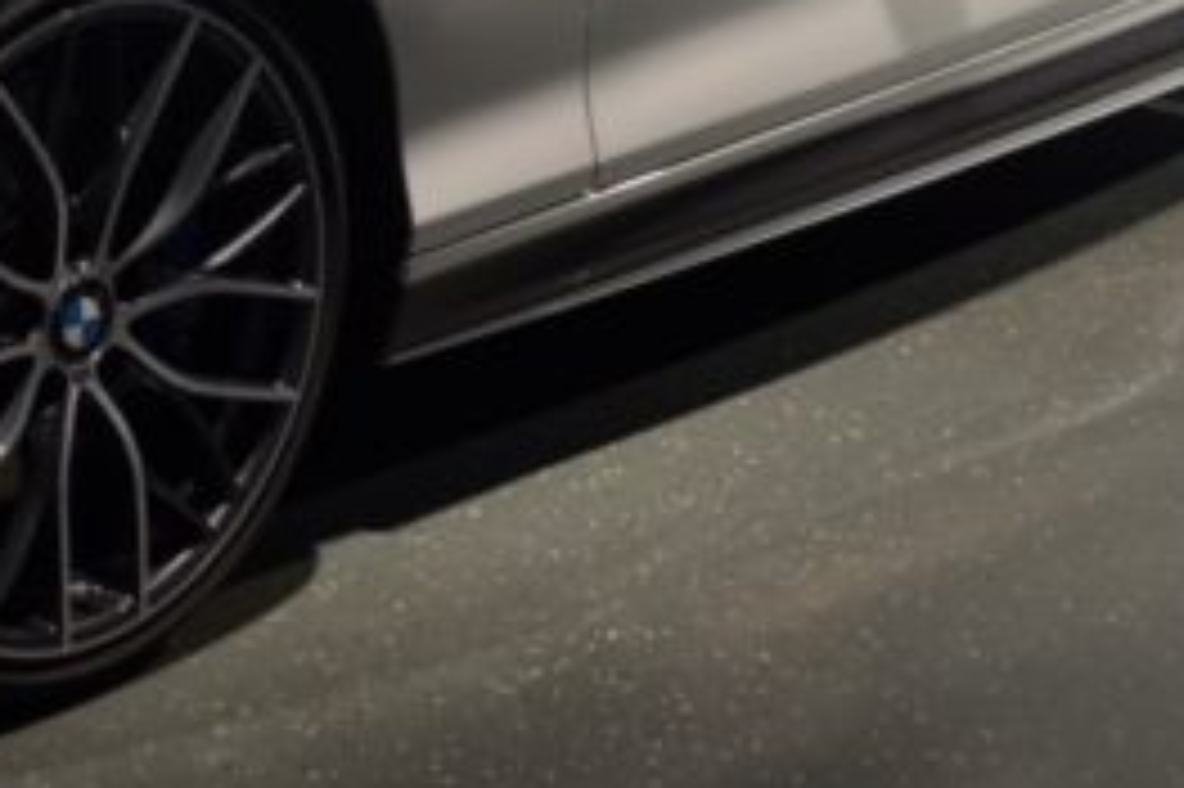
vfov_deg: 12.8
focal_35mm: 104
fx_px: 3418
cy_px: -187
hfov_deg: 19.2
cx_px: 81
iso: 400
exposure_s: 1/125
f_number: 5.6
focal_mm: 22
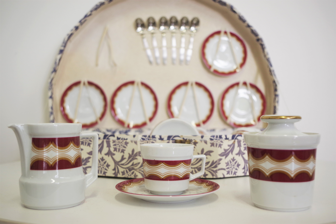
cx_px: 168
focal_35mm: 42
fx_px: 392
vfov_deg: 31.9
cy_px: 112
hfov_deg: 46.4
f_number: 4
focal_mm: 28.13
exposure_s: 1/60
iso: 200
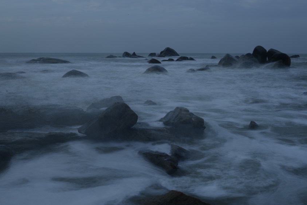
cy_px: 112
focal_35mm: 39
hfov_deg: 49.5
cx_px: 157
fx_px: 333
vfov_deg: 34.2
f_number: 20
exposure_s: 1/50
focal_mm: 32
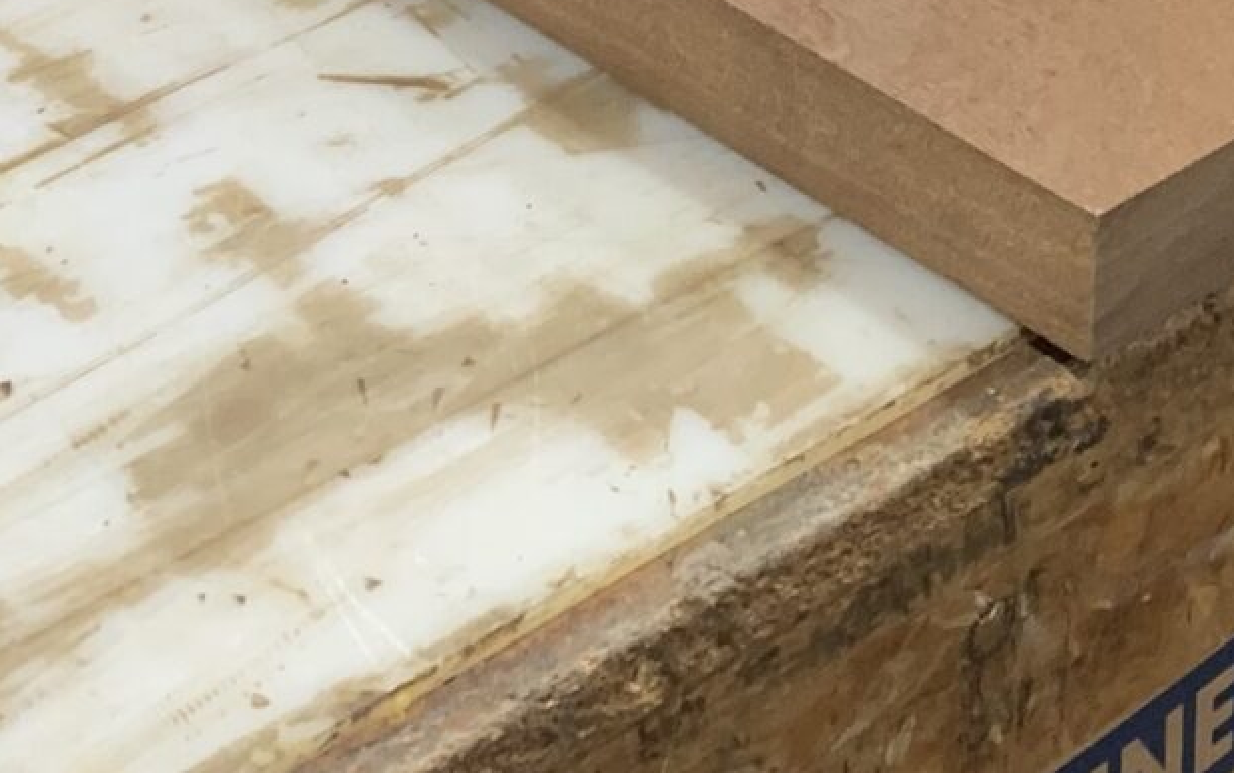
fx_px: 2894
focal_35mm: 86
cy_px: -30
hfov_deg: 23.9
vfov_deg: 14.9
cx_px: 863
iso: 100
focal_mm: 4.25
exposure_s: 1/60
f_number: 1.8
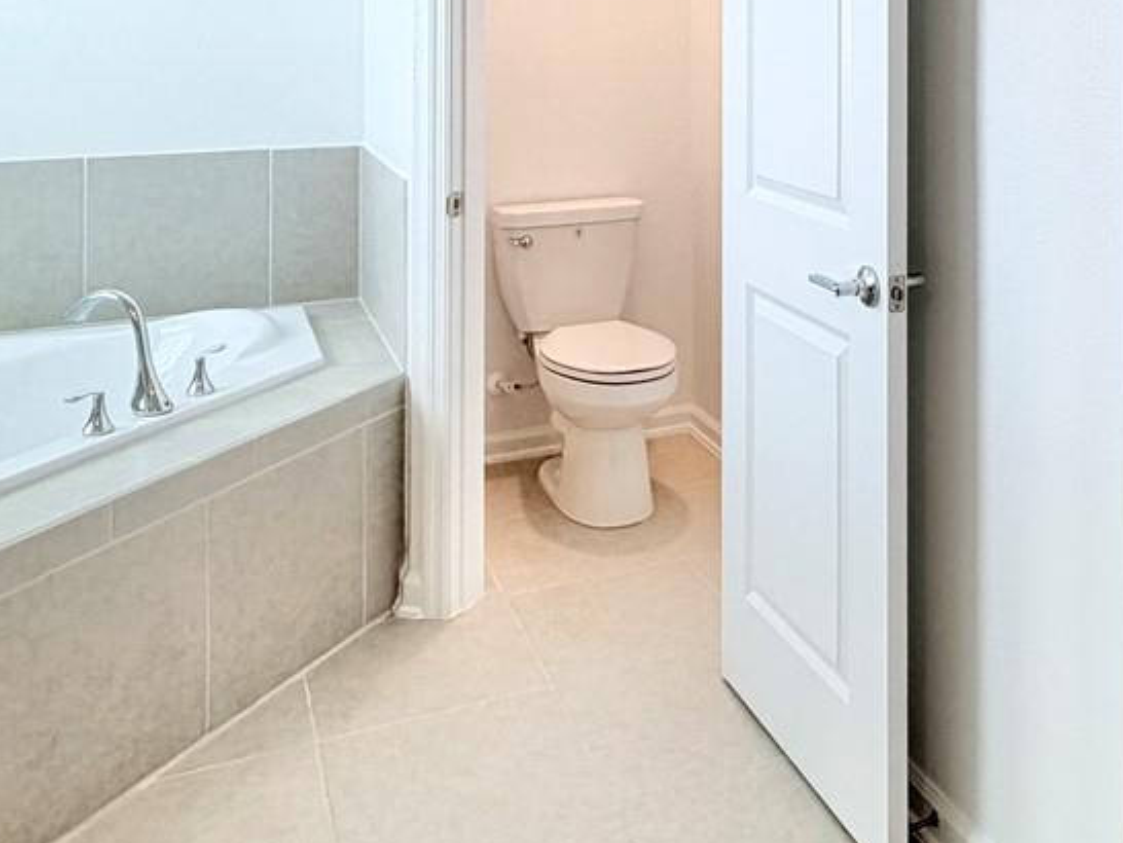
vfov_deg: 32.2
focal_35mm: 41
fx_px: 1331
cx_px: 872
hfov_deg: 43.9
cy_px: -16
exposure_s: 1/120
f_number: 2.2
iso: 125
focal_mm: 2.22
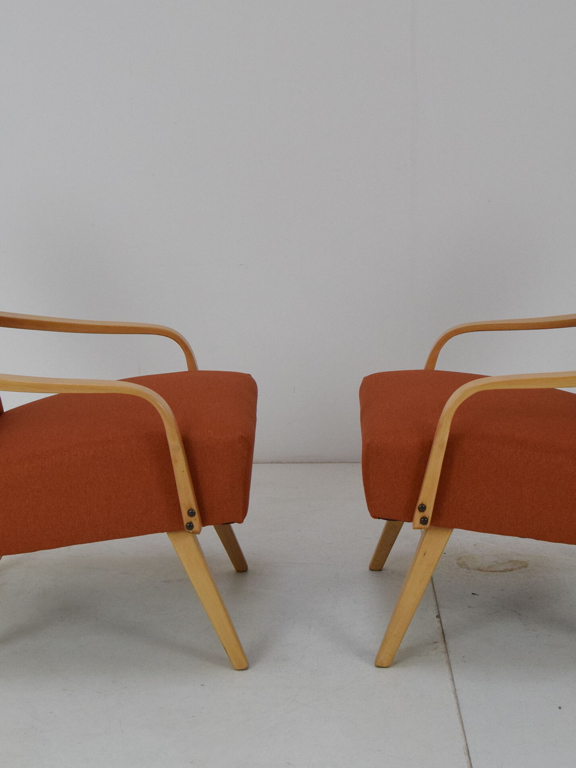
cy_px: 382
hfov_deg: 25.2
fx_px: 1287
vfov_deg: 33.2
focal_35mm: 58
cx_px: 283
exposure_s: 1/250
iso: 1600
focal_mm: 26
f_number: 8
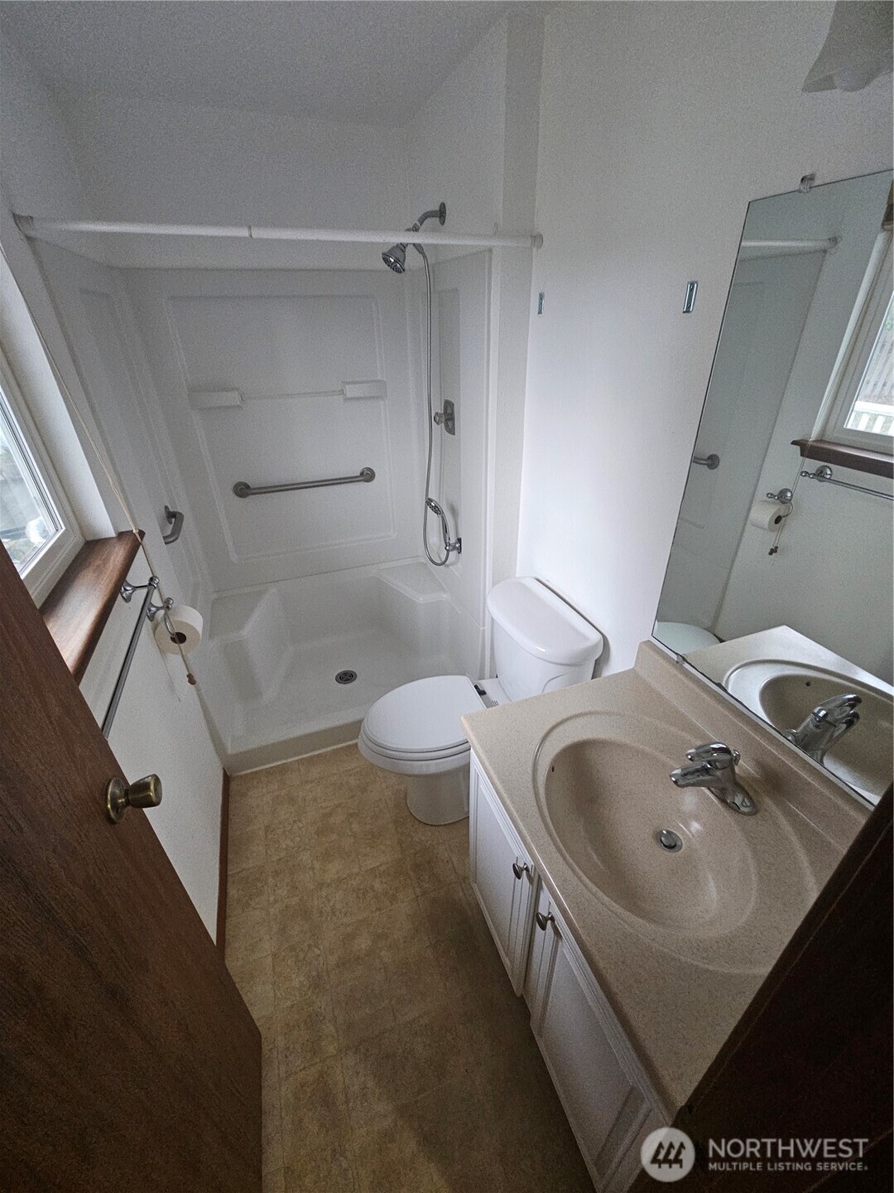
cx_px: 447
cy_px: 596
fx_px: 448
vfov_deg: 106.2
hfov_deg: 89.9
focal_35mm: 13
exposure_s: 1/30
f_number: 2.2
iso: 500
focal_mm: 2.2
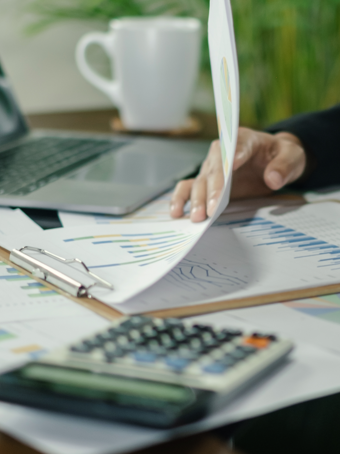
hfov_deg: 13.9
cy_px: 181
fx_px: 1388
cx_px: 243
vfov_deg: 18.5
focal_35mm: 106
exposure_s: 1/100
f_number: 1.4
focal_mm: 35
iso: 400
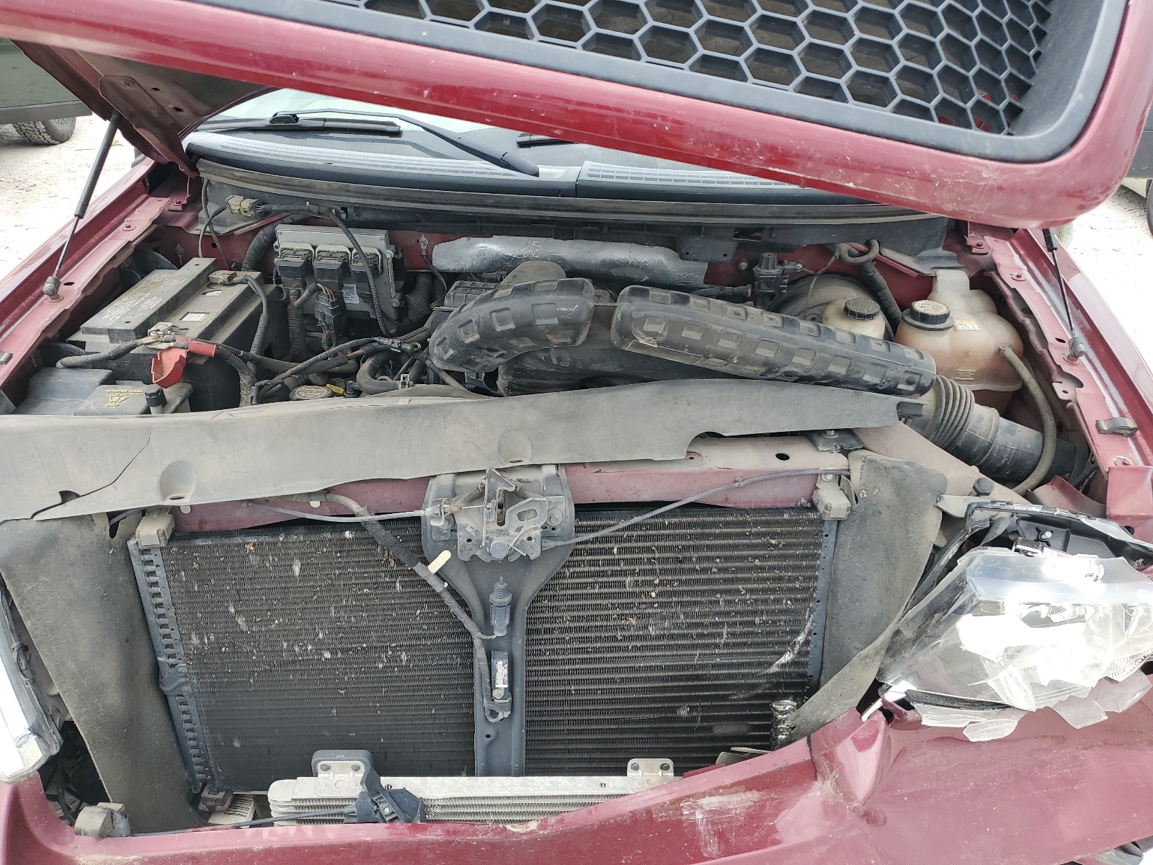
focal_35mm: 26
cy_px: 432
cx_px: 576
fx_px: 866
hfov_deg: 67.3
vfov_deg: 53.1
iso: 50
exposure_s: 1/323
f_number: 1.5
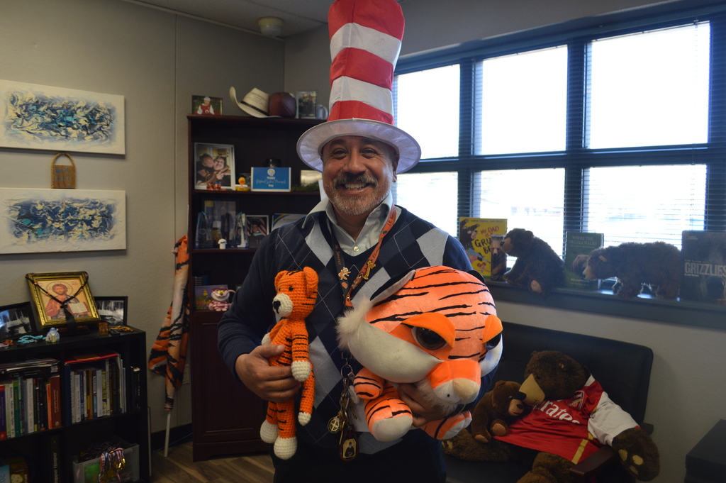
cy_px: 242
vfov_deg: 47.9
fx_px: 544
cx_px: 363
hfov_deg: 67.4
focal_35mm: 27
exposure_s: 1/80
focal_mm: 18
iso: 400
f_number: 4.5
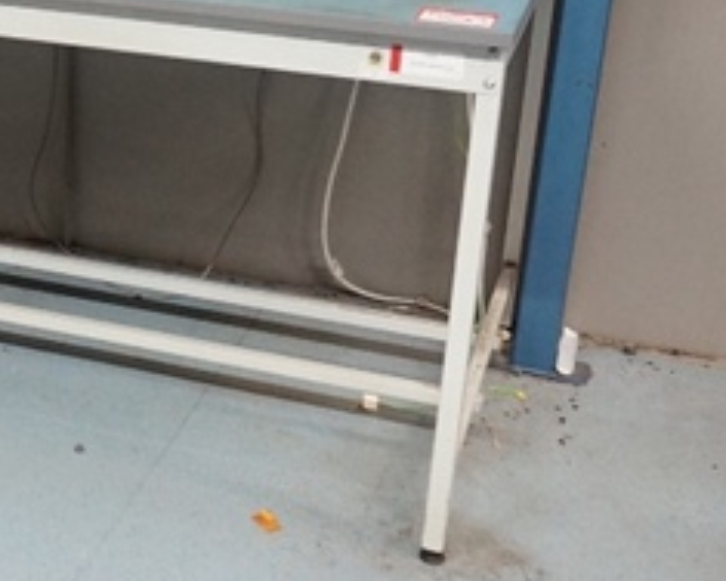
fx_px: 1483
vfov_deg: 22.1
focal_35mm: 69
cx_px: 46
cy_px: 235
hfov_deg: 26.4
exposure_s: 1/160
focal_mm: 16
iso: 2500
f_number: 3.5
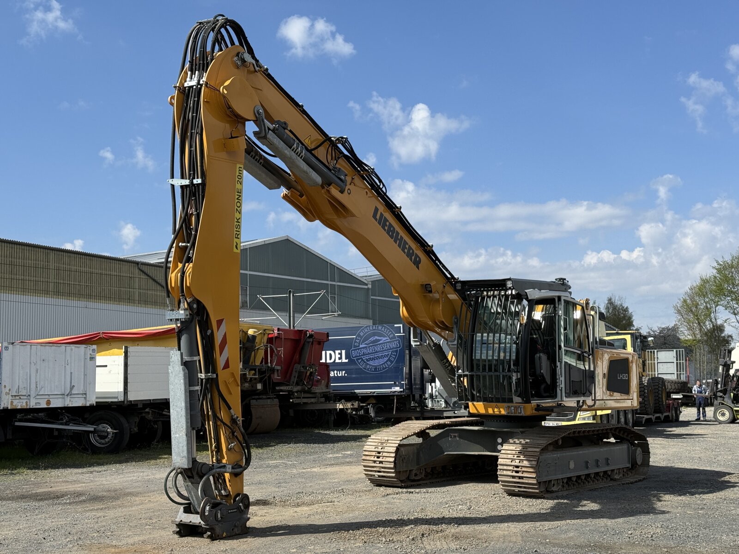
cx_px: 370
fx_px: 1025
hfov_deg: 39.7
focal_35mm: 48
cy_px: 277
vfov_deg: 30.3
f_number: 1.78
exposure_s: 1/4329
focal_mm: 6.76
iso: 64
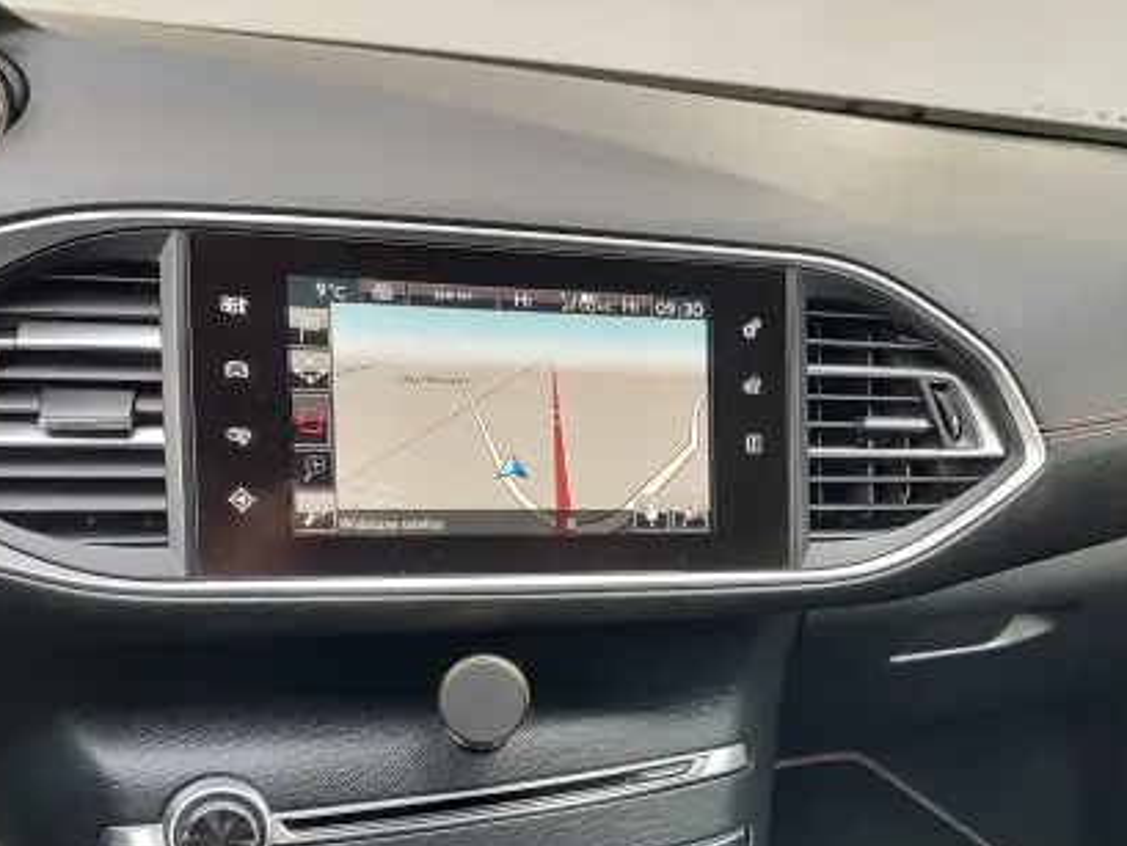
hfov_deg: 50.4
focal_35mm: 36
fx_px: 1172
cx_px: 758
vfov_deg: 38.8
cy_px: 615
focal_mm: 5.56
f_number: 1.8
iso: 141
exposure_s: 1/100
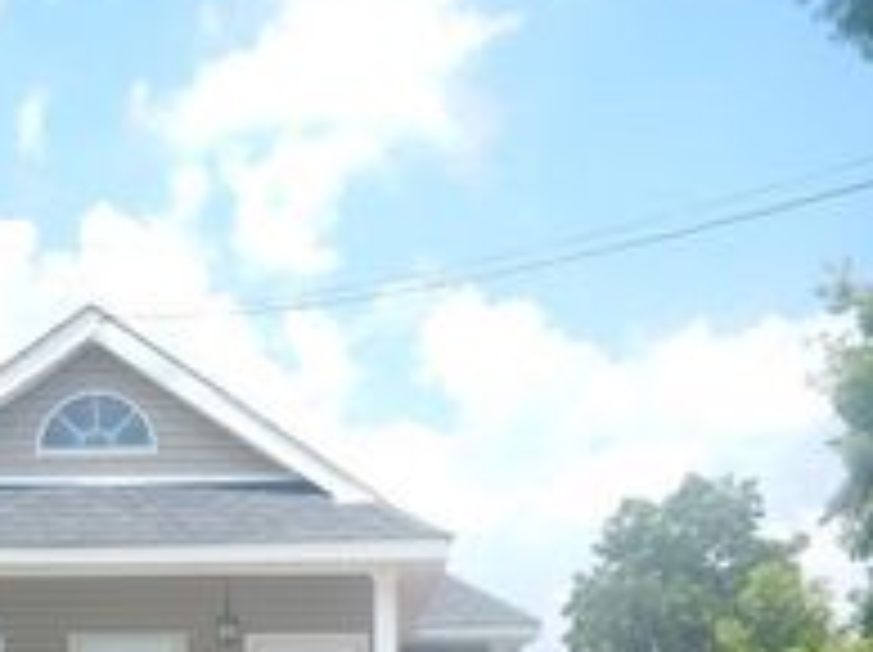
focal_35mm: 62
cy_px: 776
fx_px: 1562
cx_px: 274
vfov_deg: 21.9
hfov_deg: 30.9
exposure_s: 1/1250
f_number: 2.8
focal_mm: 4.3
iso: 125
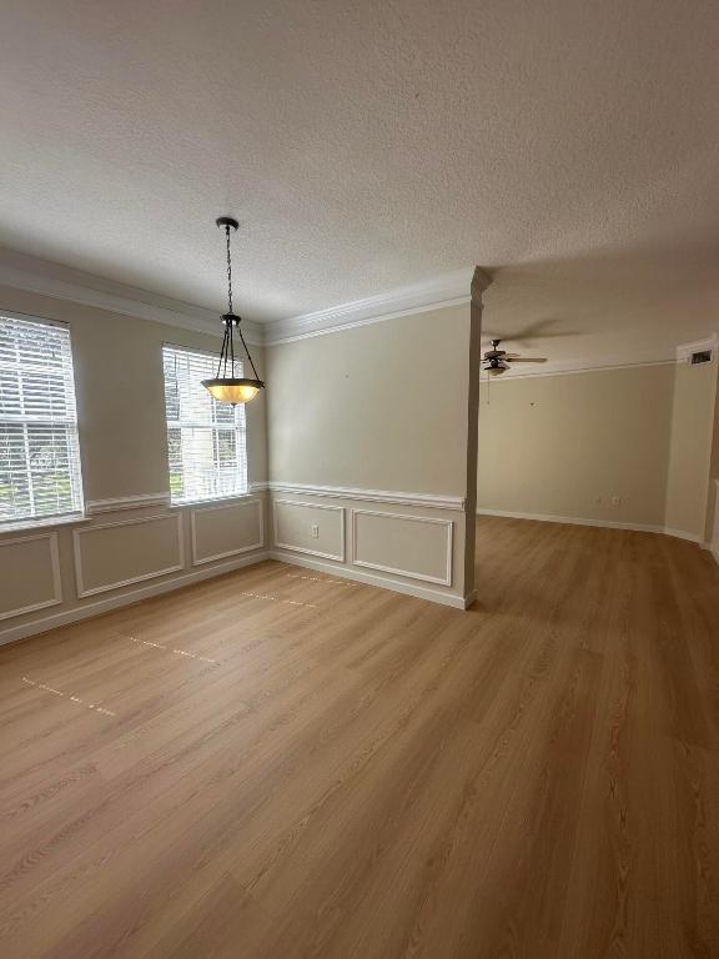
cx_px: 360
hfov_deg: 85.7
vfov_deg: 102.1
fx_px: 388
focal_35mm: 14
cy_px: 480
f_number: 2.2
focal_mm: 2.22
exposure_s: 1/280
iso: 40
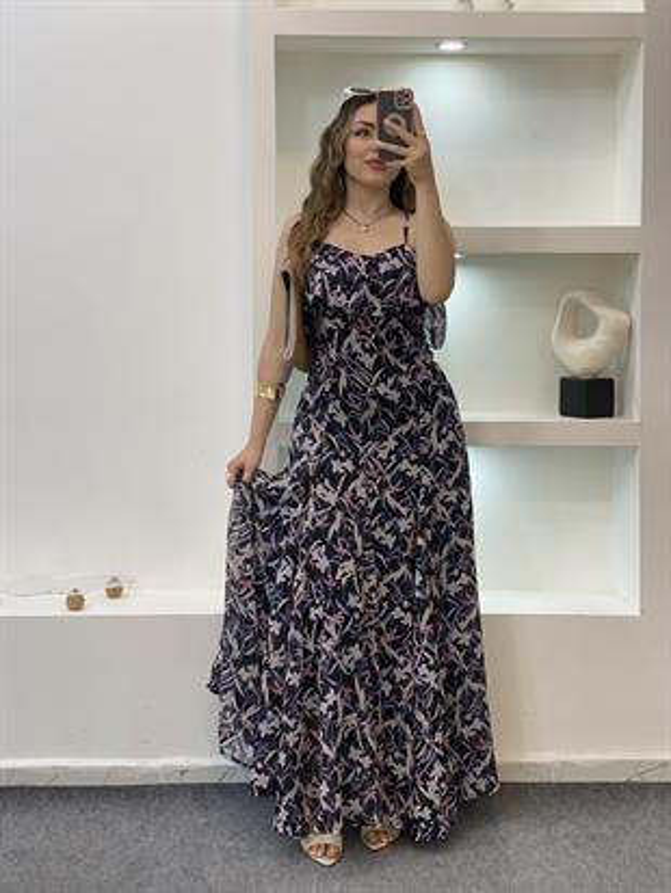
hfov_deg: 28.0
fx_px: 1343
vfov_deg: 36.8
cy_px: 446
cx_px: 336
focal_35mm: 52
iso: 80
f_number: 2
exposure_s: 1/100
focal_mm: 6
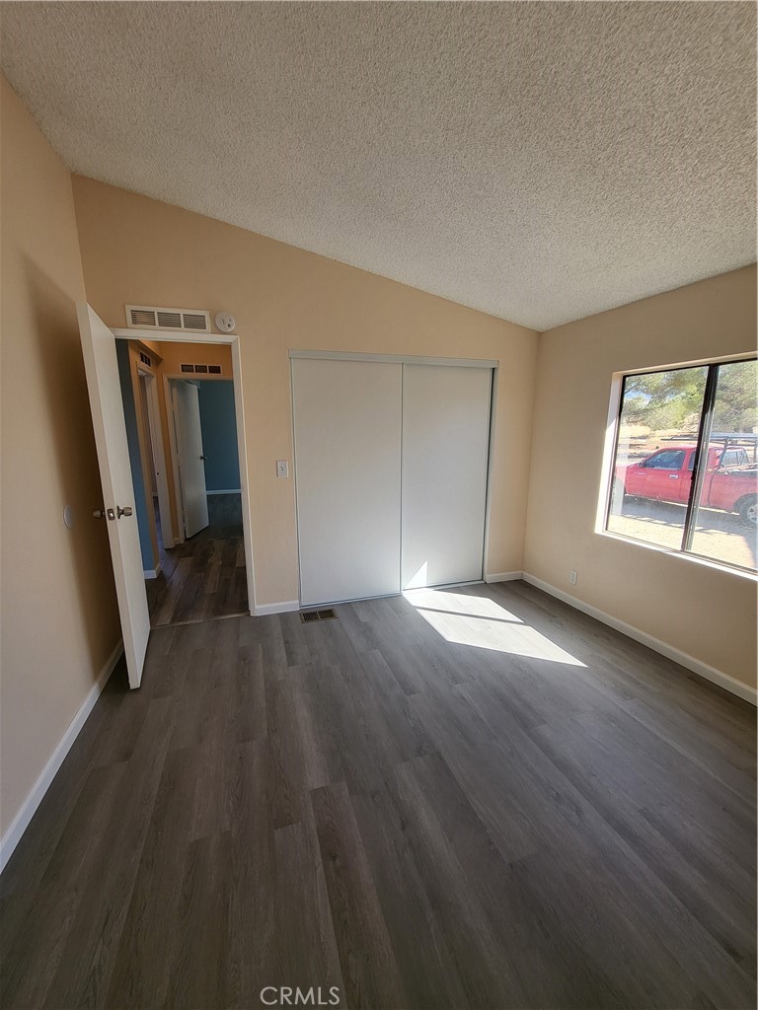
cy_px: 505
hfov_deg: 89.9
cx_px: 379
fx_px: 380
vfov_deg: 106.2
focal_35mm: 13
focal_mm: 1.74
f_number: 2.2
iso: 40
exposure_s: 1/120
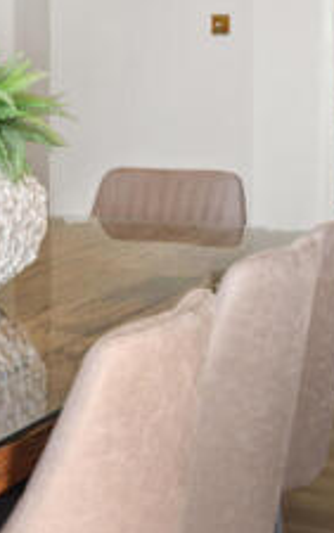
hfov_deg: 13.2
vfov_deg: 22.3
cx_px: -221
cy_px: 113
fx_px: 1337
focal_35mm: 92
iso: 320
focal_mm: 31
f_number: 8
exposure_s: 1/6
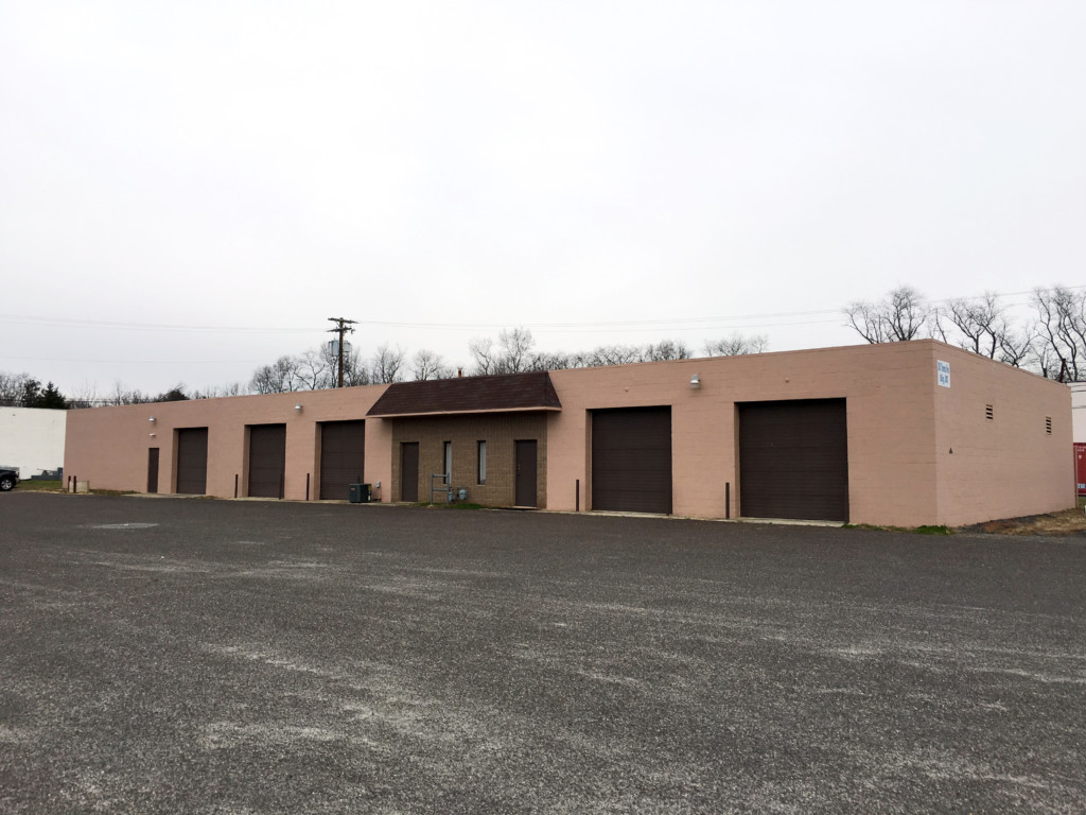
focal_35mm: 29
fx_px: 910
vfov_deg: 48.2
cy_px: 408
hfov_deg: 61.7
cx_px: 543
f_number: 2.2
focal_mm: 4.15
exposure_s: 1/725
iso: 25
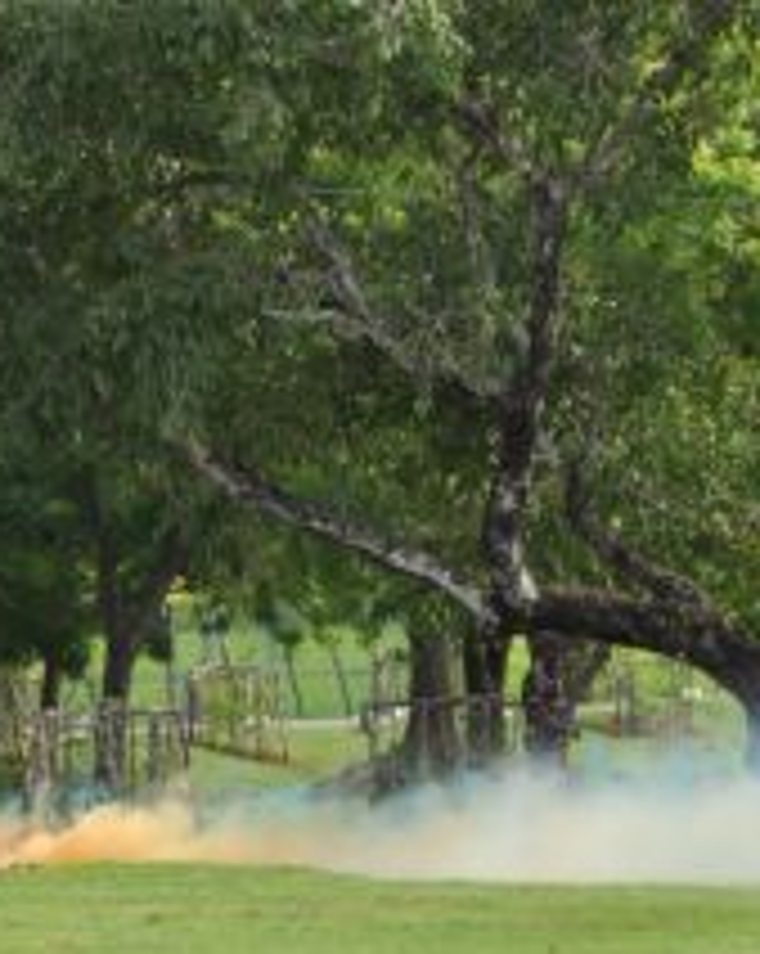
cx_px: 1106
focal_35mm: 418
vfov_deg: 4.6
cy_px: 675
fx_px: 11787
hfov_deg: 3.7
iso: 200
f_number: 13
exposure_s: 1/125
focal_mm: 105
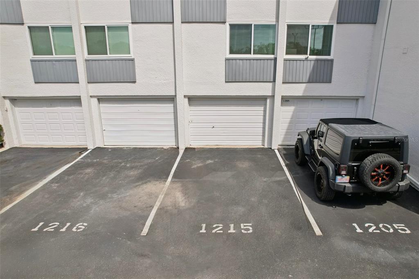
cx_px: 210
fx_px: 256
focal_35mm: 22
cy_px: 140
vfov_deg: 57.2
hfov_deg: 78.6
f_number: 2.8
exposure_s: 1/2000
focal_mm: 8.38
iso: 100
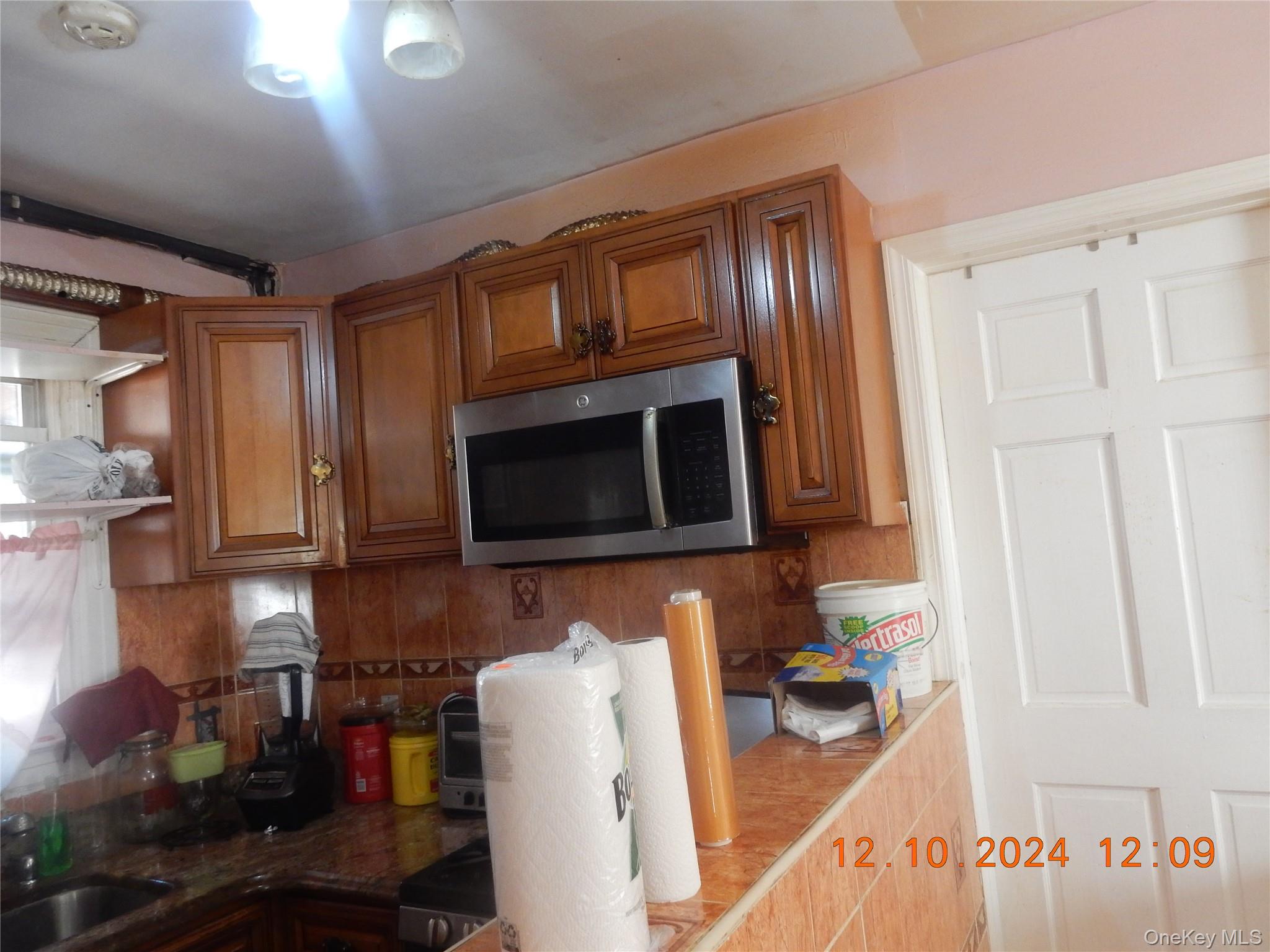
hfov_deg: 69.4
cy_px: 476
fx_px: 917
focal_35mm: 25
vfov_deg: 54.9
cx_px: 635
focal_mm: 4.5
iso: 400
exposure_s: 1/20
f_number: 3.7
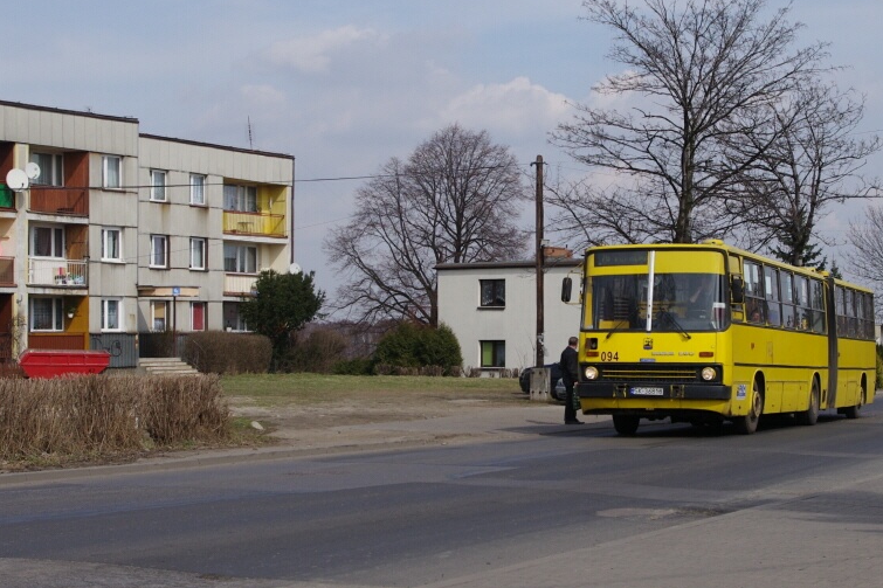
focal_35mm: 62
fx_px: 1520
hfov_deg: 32.4
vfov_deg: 21.9
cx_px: 465
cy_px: 244
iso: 200
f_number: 7.1
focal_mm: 35
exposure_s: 1/640
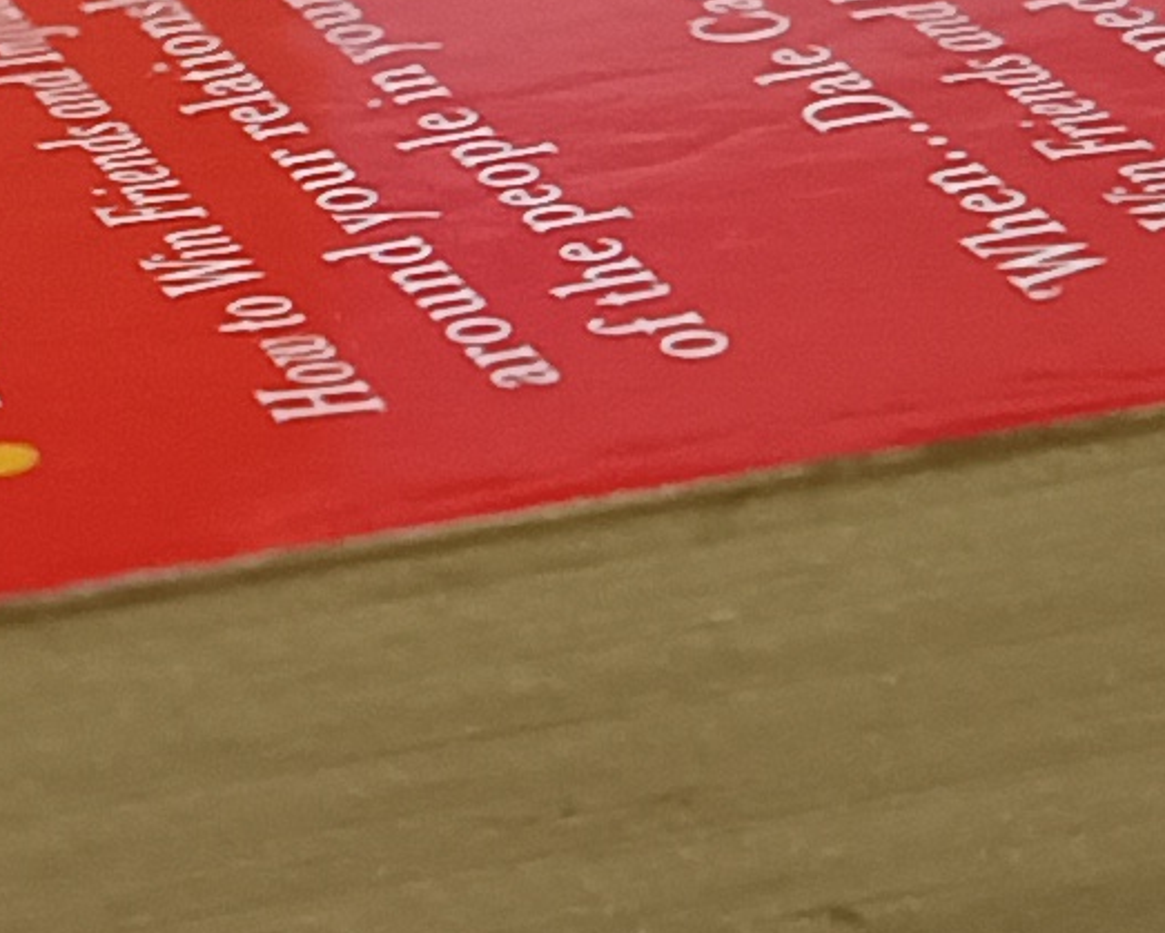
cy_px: 314
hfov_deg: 10.6
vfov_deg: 8.6
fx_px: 6175
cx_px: -136
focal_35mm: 179
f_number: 1.7
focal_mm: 5.31
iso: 992
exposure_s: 1/25
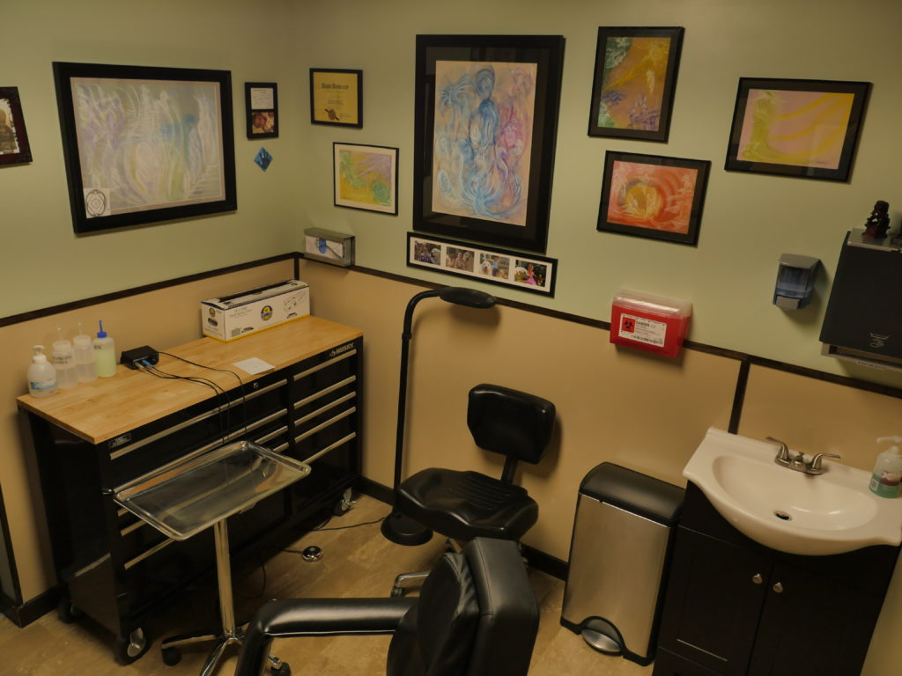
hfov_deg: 67.3
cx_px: 451
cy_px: 338
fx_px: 677
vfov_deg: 53.1
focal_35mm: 26
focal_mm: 13
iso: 200
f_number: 3.5
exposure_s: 1/100
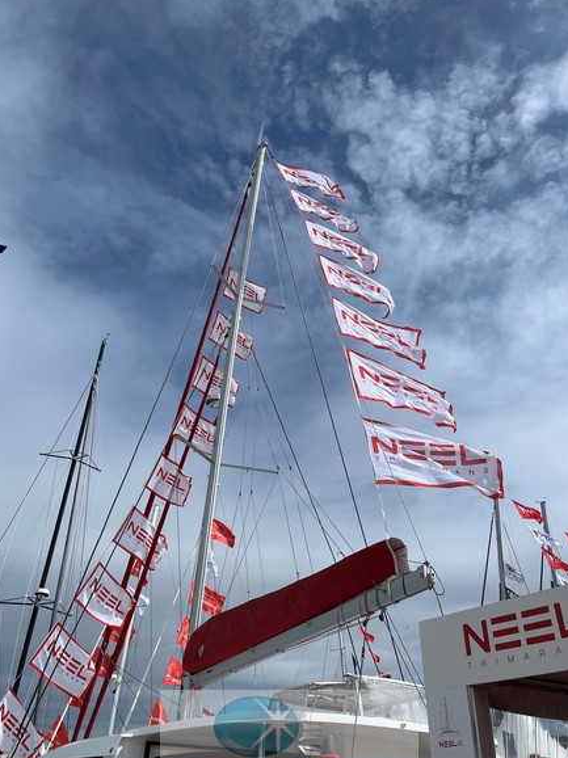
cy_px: 386
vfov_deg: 65.3
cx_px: 290
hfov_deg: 51.3
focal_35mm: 27
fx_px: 591
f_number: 1.6
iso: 50
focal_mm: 5.1
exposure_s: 1/10870
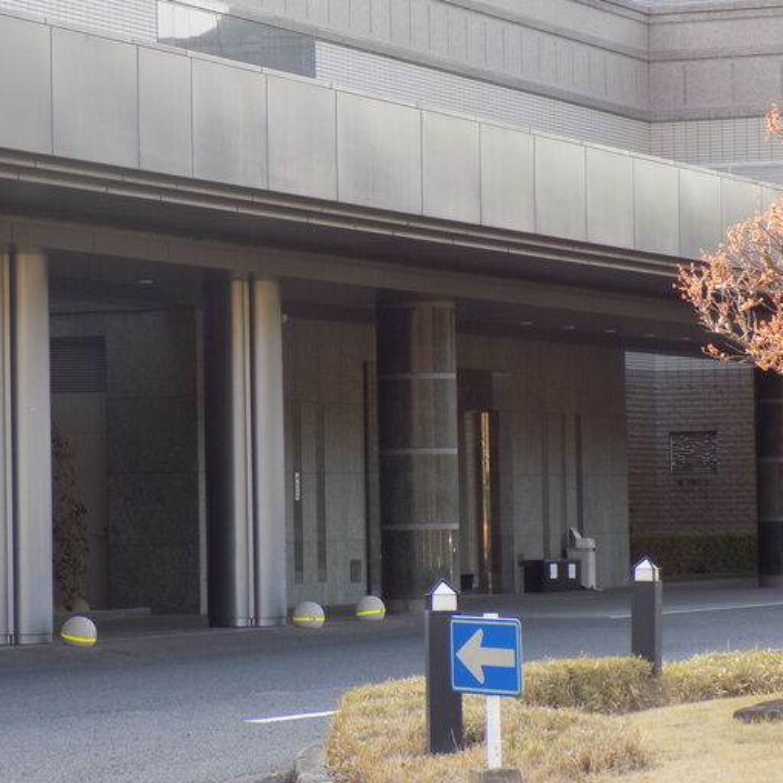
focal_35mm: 164
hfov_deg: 10.6
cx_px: 245
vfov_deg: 10.7
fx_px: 4197
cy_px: 325
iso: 80
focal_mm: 20.9
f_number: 4.8
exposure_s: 1/40
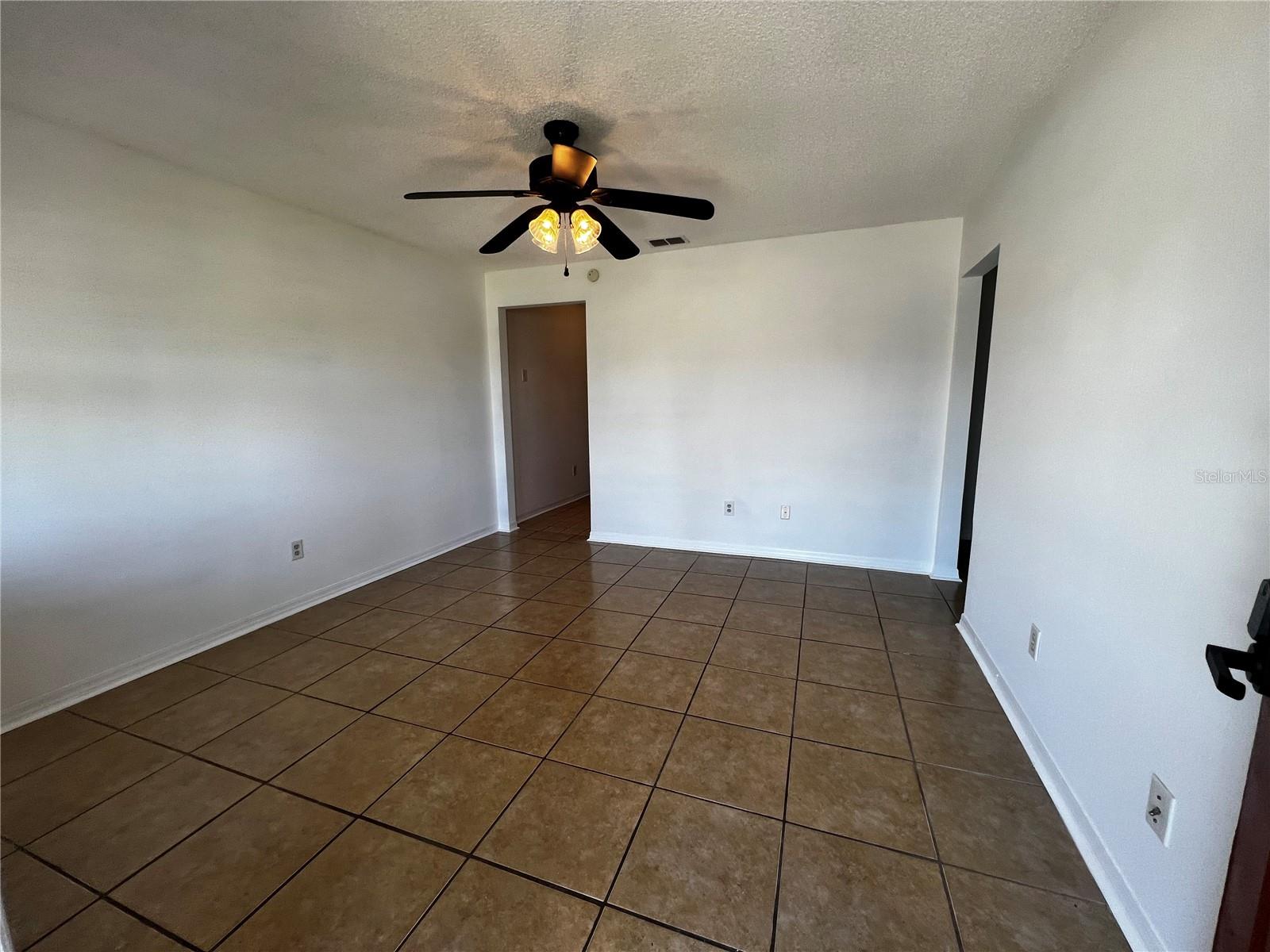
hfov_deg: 106.2
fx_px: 477
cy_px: 476
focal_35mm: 13
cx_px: 635
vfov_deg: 89.9
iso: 50
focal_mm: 1.57
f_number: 1.8
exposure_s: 1/99
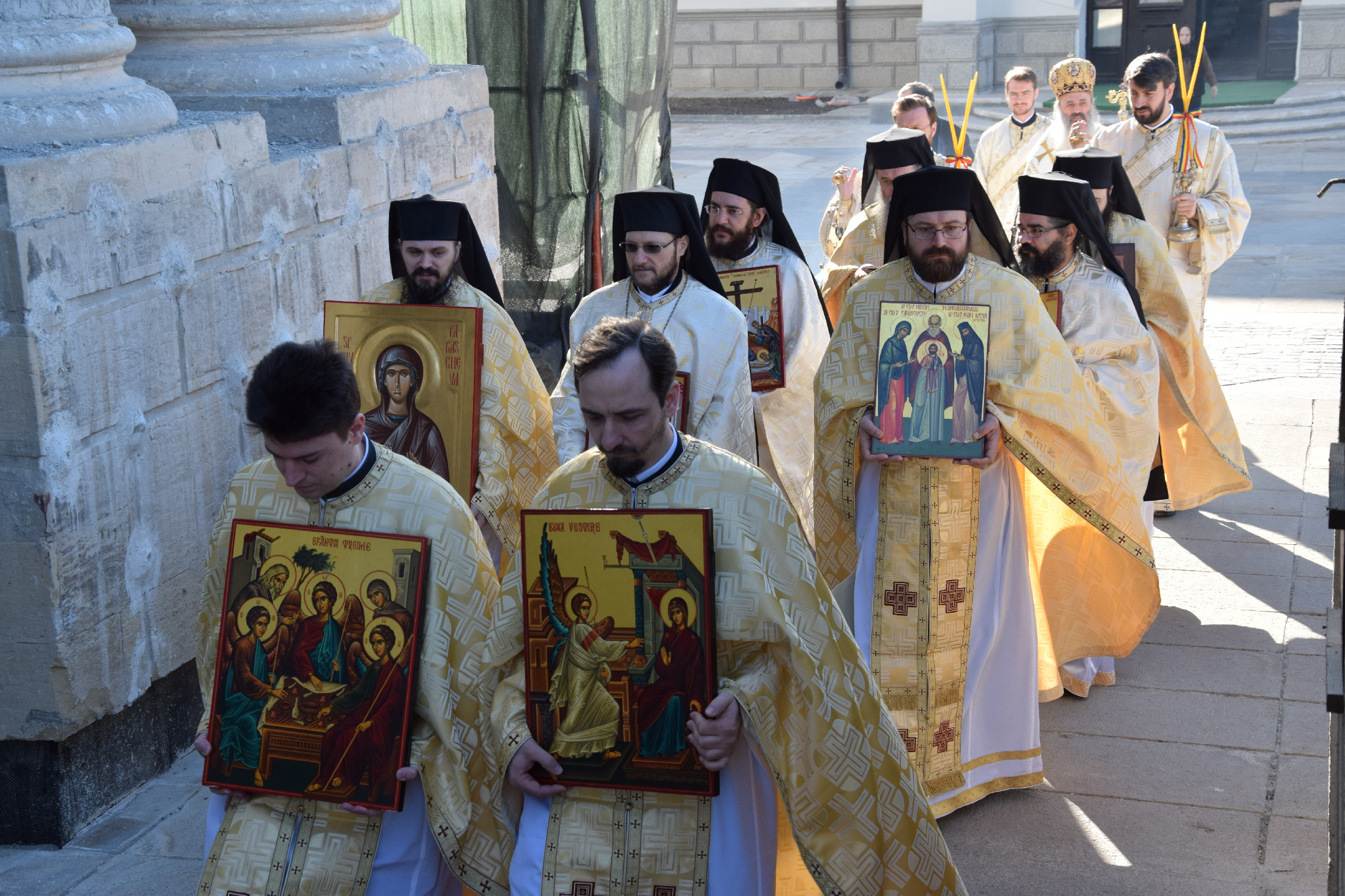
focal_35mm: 60
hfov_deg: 33.4
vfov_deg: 22.6
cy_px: 448
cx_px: 672
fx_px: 2242
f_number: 8
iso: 360
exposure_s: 1/250
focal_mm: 40
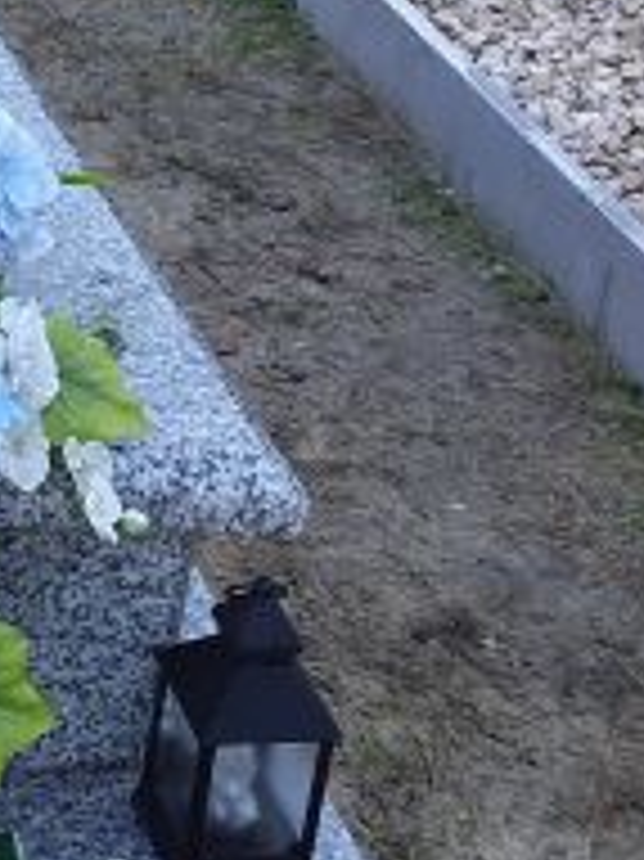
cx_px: -387
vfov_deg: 20.6
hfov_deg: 14.4
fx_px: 2334
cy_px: 153
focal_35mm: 94
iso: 40
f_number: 1.9
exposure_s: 1/130
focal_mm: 2.91
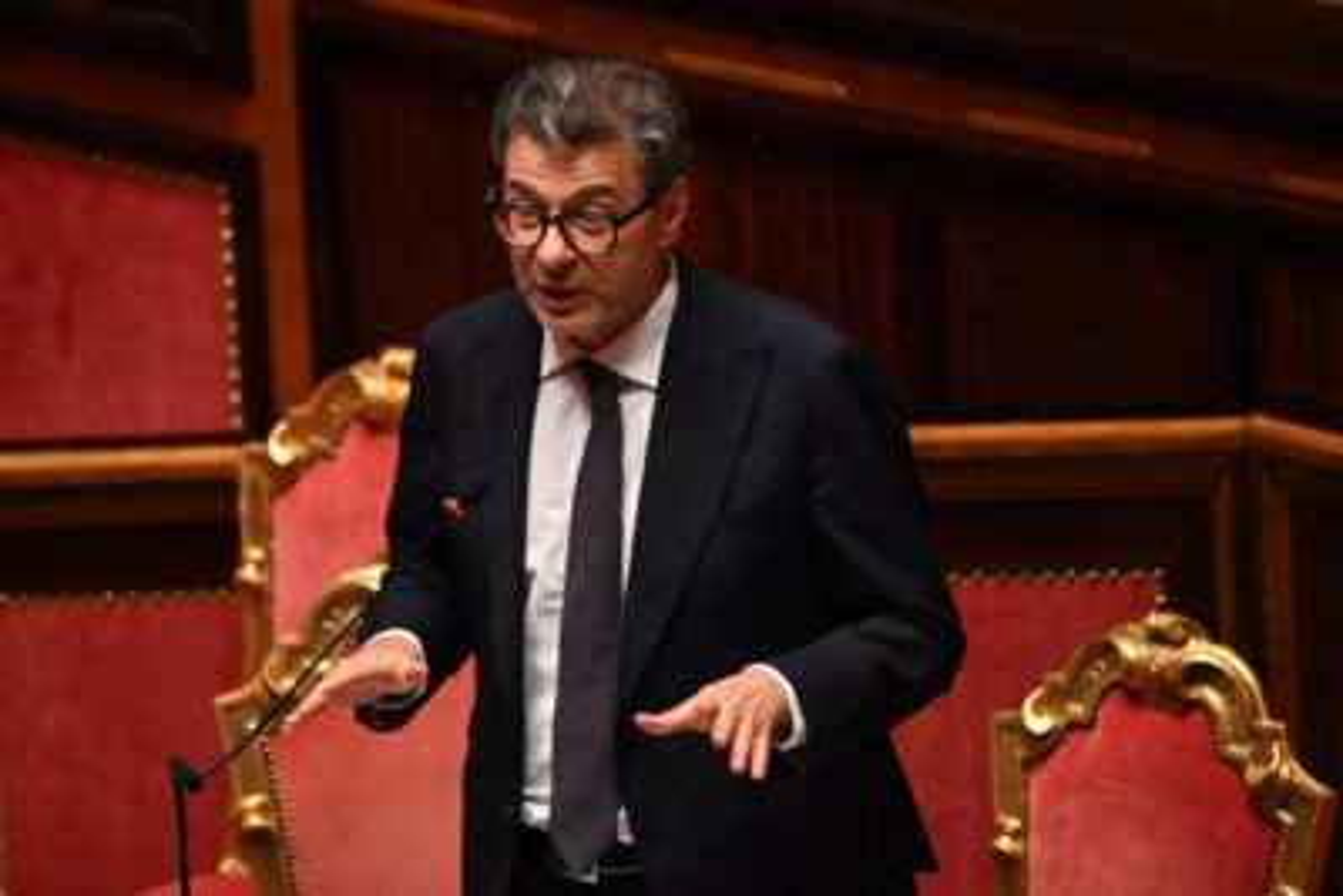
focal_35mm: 380
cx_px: 672
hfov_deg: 5.4
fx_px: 14180
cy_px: 448
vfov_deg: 3.6
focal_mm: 380
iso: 5000
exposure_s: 1/160
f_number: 5.6
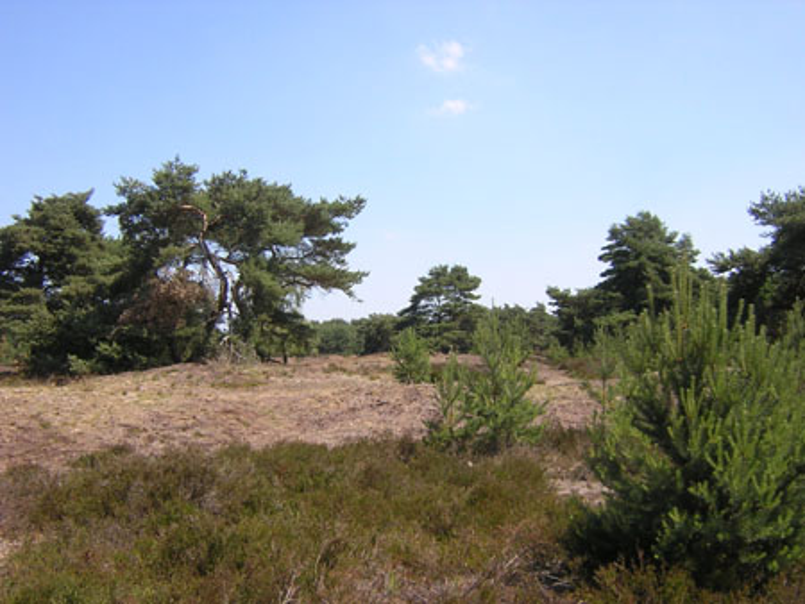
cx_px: 402
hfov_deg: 51.3
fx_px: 838
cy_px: 302
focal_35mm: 36
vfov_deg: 39.7
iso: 100
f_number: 5.2
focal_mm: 4.7
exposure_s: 1/202
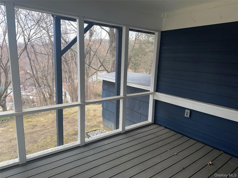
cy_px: 89
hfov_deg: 71.6
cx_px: 119
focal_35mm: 24
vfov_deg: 56.8
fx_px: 165
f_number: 1.78
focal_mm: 6.86
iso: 50
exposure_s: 1/314
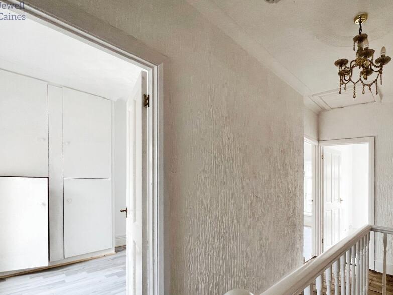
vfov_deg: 73.7
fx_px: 193
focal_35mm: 17
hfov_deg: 89.5
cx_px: 241
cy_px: 181
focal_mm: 1.57
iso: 125
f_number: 1.8
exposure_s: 1/99
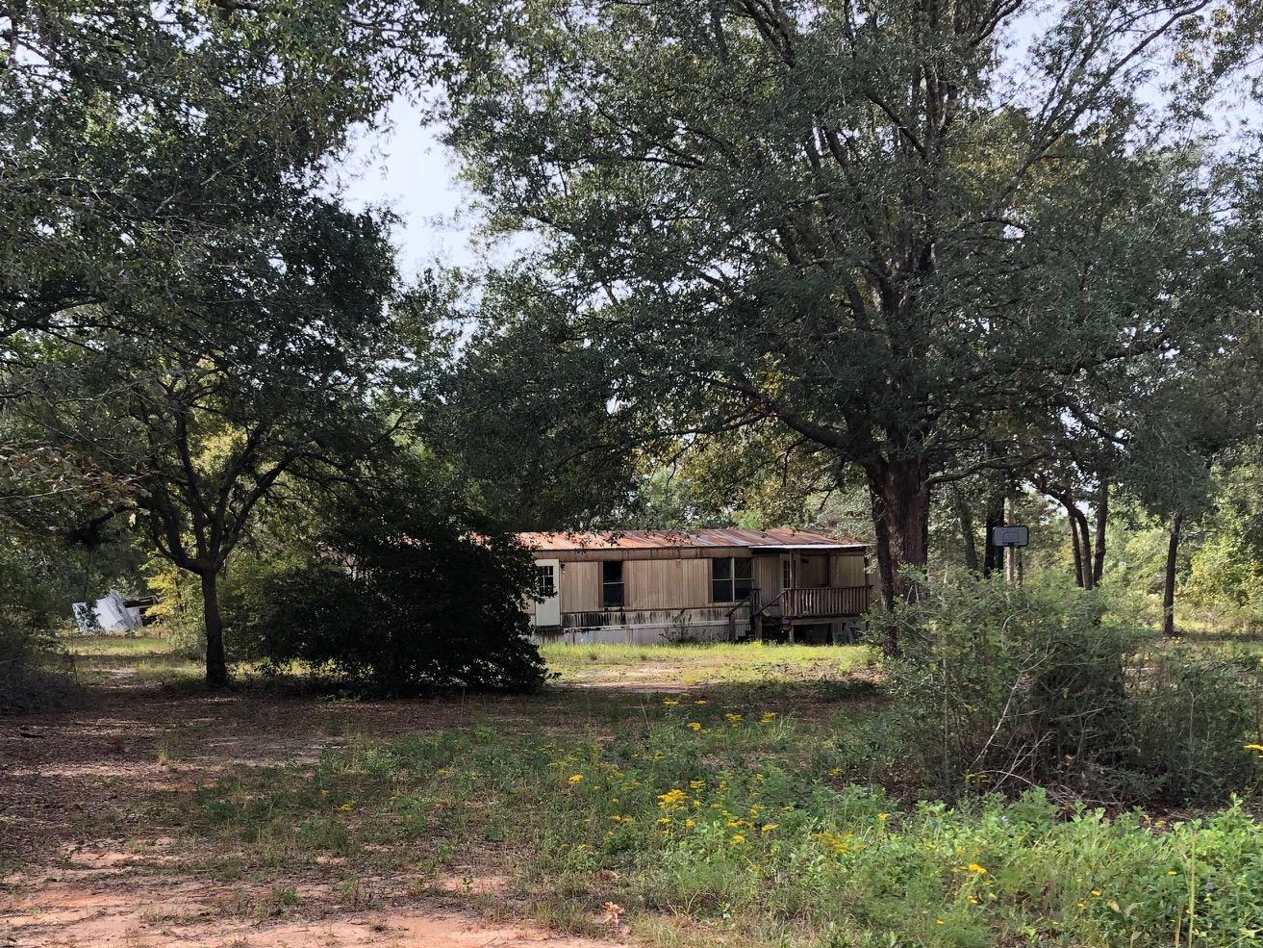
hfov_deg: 43.6
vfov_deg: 33.1
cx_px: 486
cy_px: 672
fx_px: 1569
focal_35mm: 43
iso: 20
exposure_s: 1/368
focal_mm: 3.99
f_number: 1.8
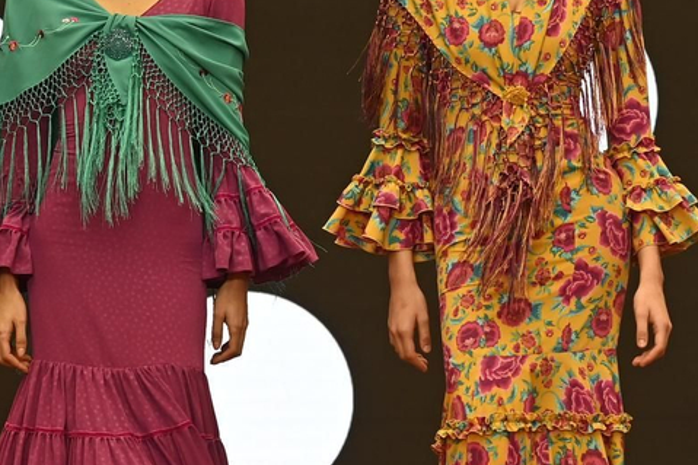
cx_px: 533
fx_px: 6473
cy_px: 174
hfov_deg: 6.2
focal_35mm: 334
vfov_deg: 4.1
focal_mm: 100
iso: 1250
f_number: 4
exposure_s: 1/1000
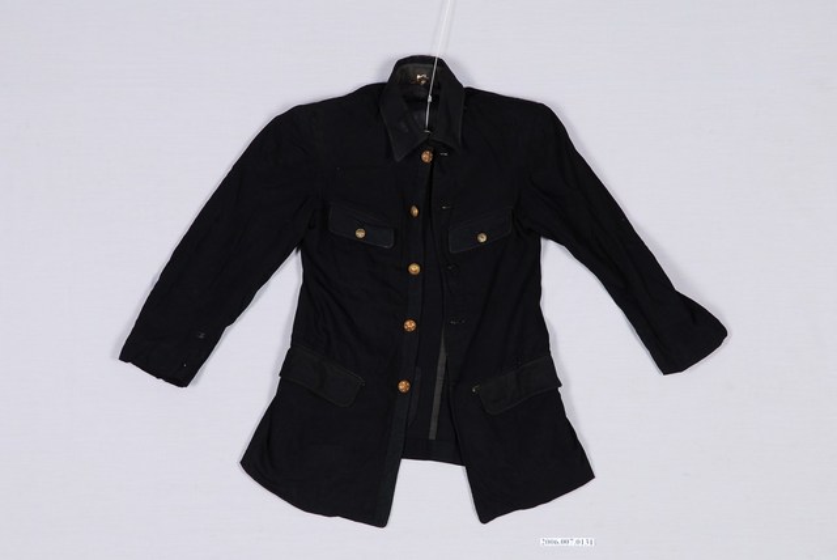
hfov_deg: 19.4
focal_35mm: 105
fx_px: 2443
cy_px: 280
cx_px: 418
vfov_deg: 13.1
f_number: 10
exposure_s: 1/30
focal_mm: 70
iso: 100
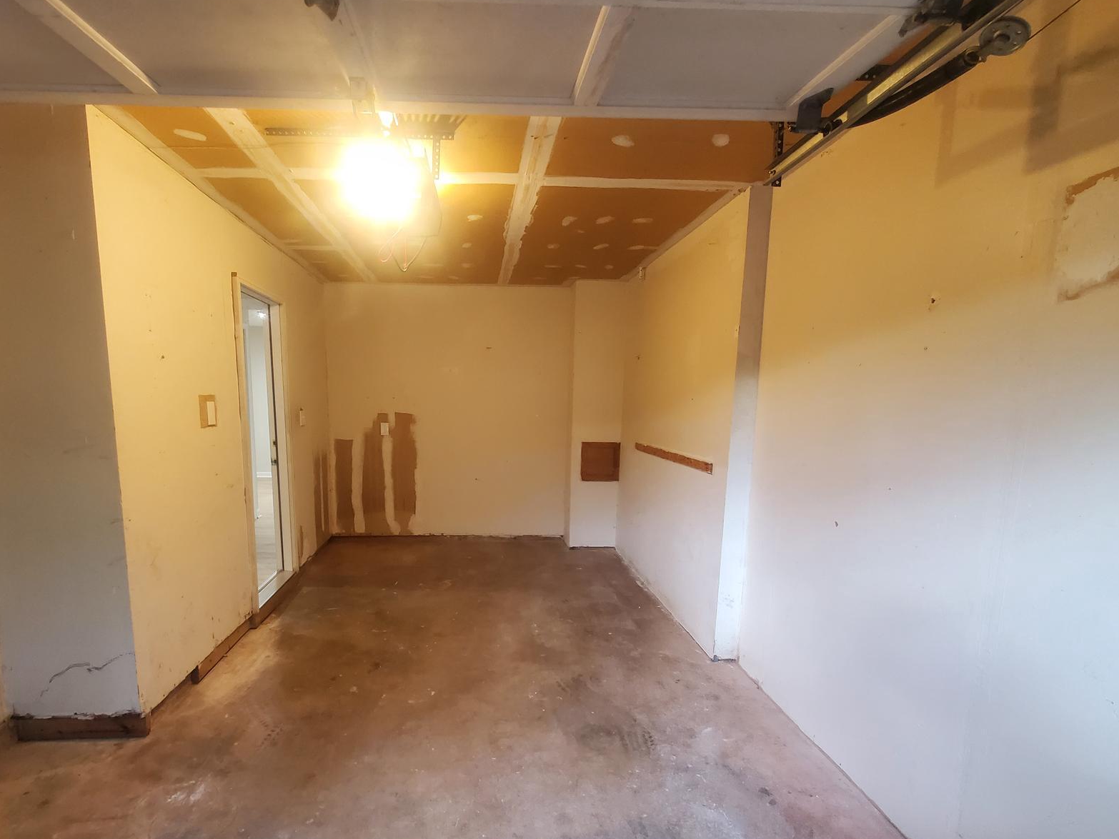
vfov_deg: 74.4
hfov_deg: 90.6
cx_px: 489
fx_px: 550
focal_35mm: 17
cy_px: 472
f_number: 2.2
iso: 400
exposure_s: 1/30
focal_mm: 1.8
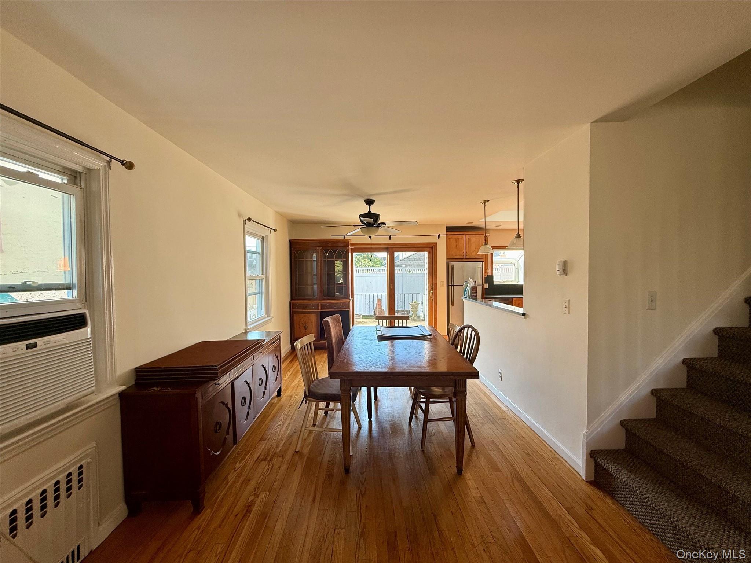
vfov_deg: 85.7
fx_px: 304
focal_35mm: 14
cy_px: 282
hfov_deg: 102.1
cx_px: 376
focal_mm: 2.22
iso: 50
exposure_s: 1/99
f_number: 2.2
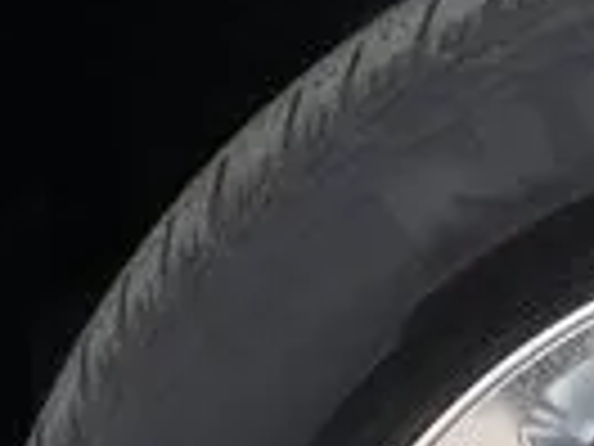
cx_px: 878
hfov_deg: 9.4
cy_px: 728
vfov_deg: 7.1
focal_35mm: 204
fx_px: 3501
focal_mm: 21
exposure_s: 1/60
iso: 1250
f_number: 20
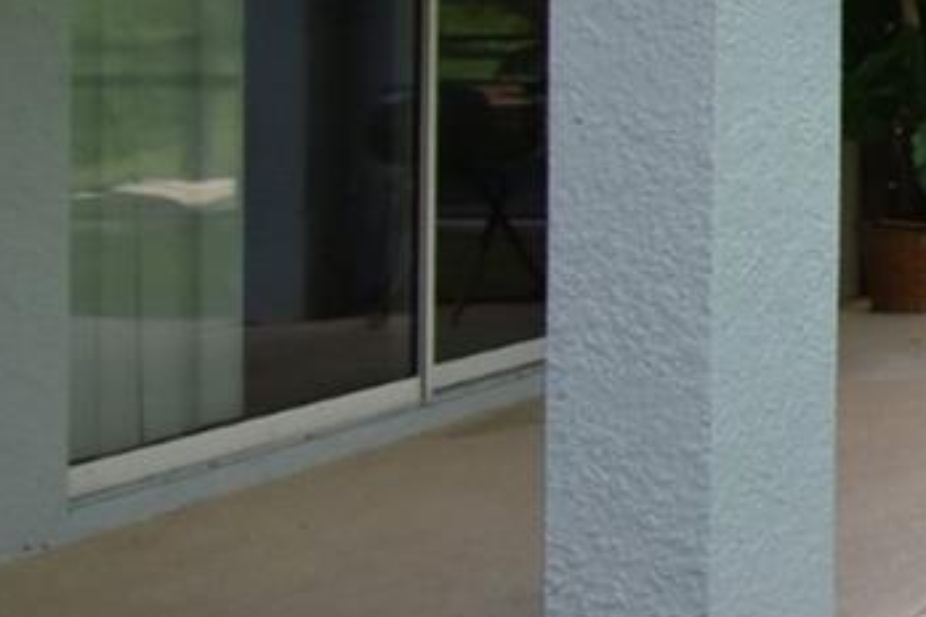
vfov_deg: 19.4
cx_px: 2060
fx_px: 1775
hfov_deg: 16.7
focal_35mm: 69
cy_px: 74
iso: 640
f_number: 8
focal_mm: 10
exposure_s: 1/250
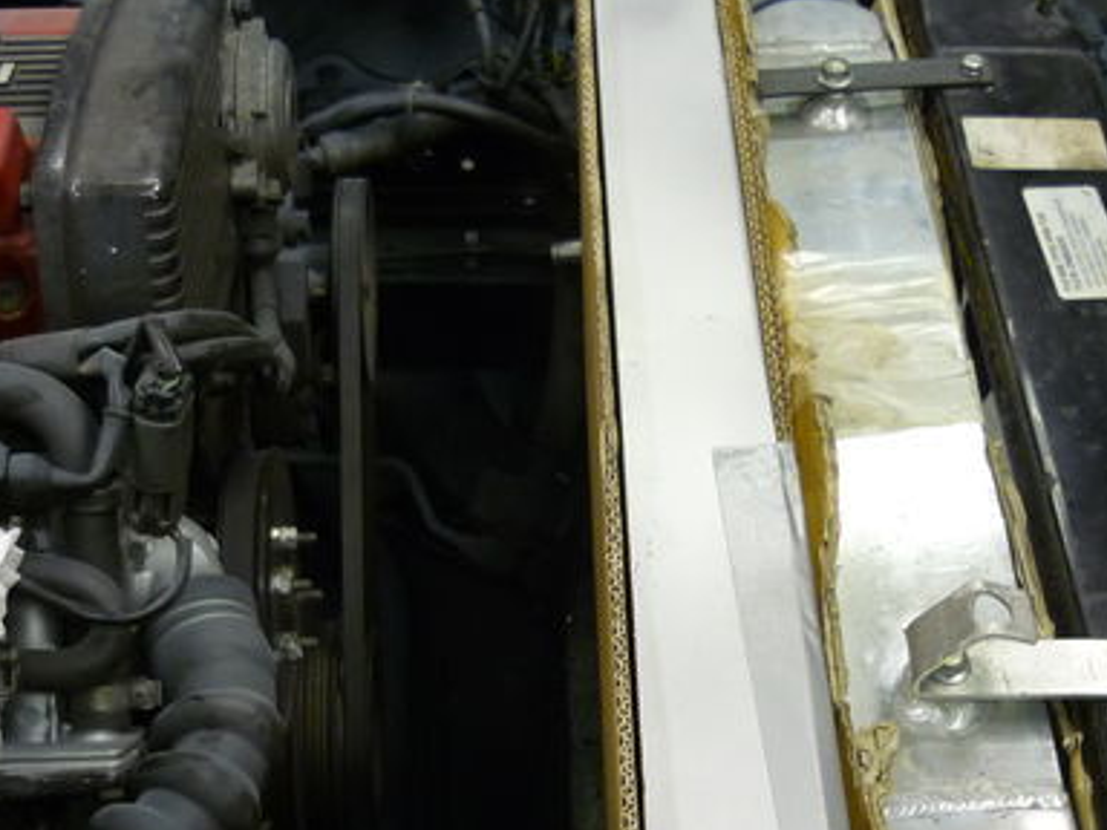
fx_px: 1759
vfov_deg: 26.3
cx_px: 528
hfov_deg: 34.9
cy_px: 588
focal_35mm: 55
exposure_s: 1/30
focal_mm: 5.5
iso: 200
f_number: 2.8
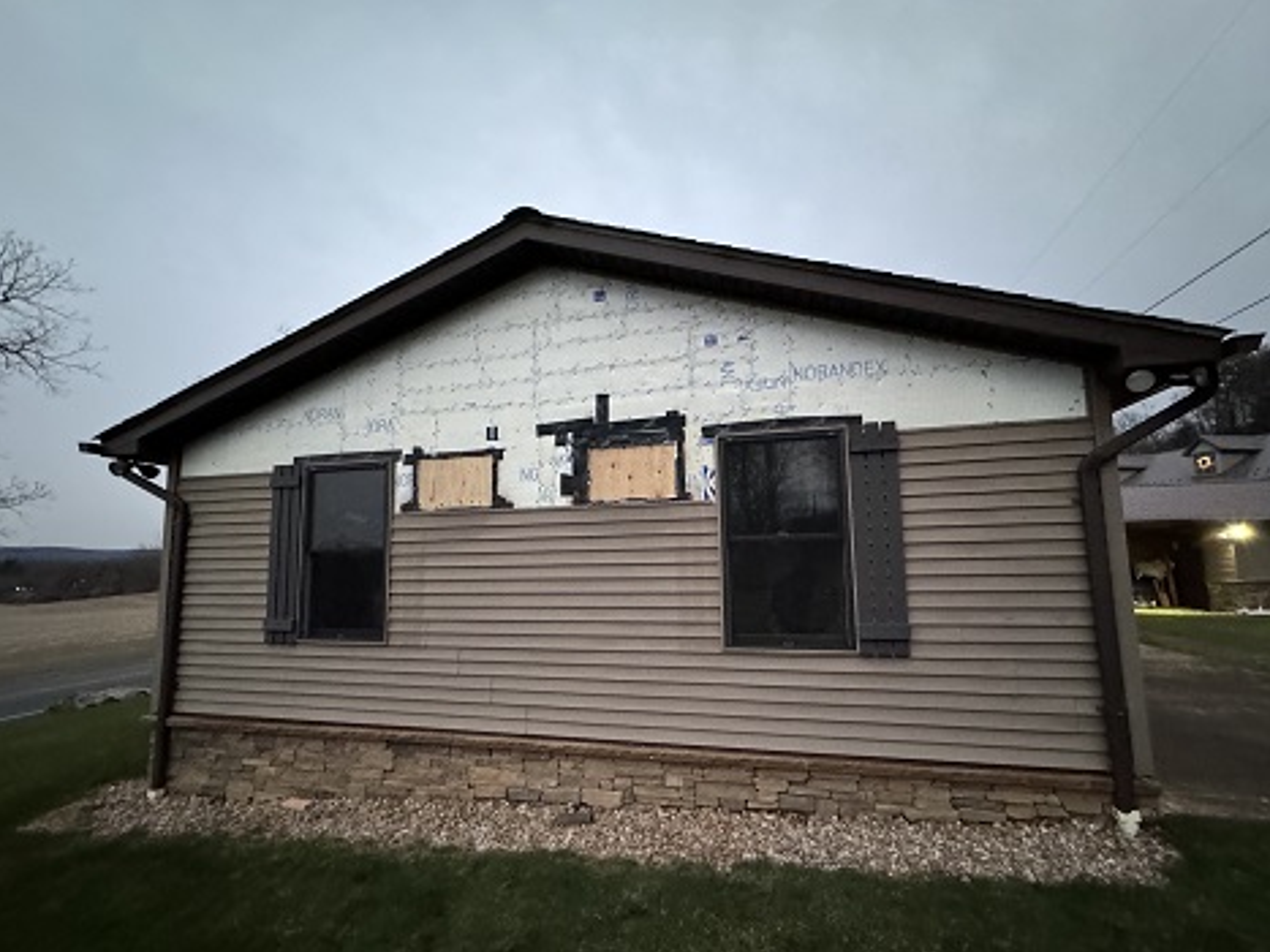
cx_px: 653
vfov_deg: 81.6
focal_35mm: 15
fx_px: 550
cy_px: 507
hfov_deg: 98.2
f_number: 2.2
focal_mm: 2.22
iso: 1250
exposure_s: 1/40
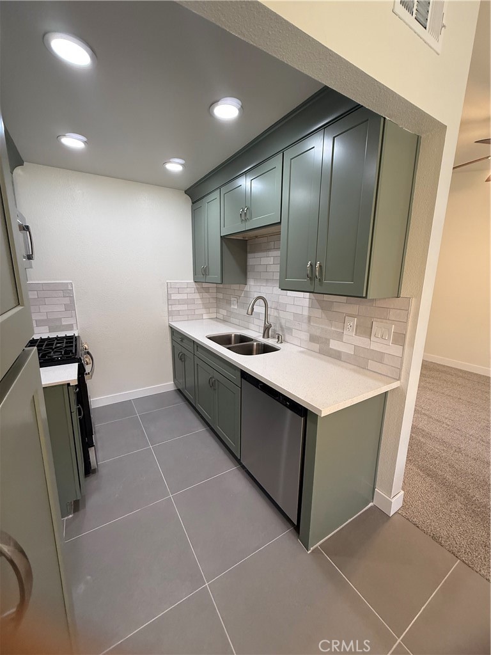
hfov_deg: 85.7
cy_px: 328
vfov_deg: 102.1
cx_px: 246
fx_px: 265
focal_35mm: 14
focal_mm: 2.22
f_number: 2.2
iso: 160
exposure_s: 1/120
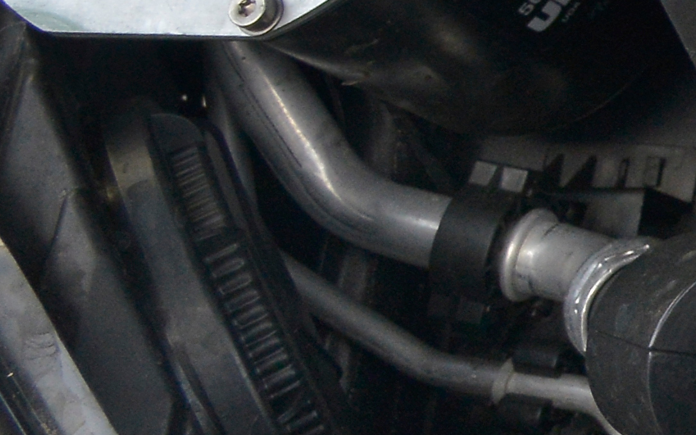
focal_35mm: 166
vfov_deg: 7.1
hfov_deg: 9.6
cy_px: -842
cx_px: 2130
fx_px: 3149
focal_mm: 24
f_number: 9
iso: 900
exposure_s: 1/125
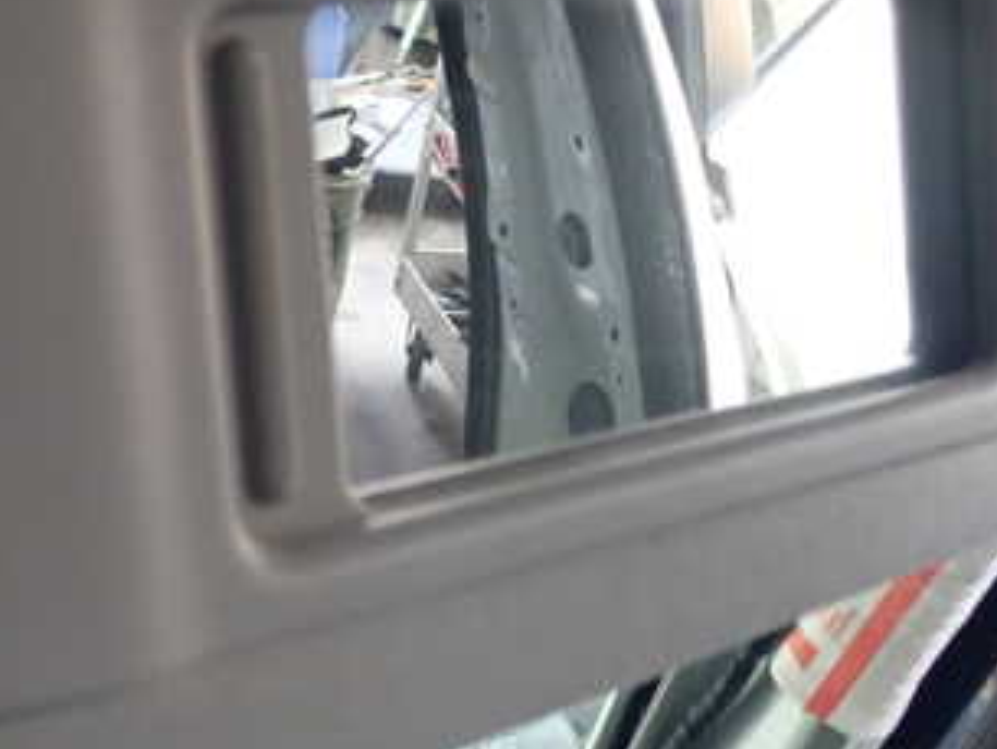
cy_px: 213
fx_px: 1700
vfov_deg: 24.6
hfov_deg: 32.6
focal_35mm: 59
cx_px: 425
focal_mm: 5.4
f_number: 2.3
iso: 250
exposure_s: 1/30
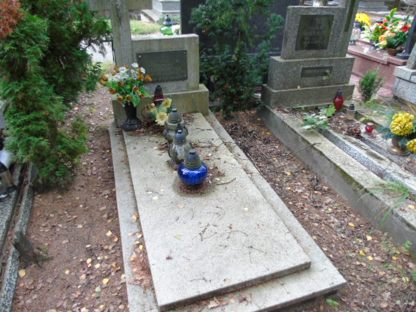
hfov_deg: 69.4
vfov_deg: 54.9
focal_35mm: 25
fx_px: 300
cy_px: 156
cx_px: 208
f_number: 3.4
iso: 80
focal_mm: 4.4
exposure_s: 1/40
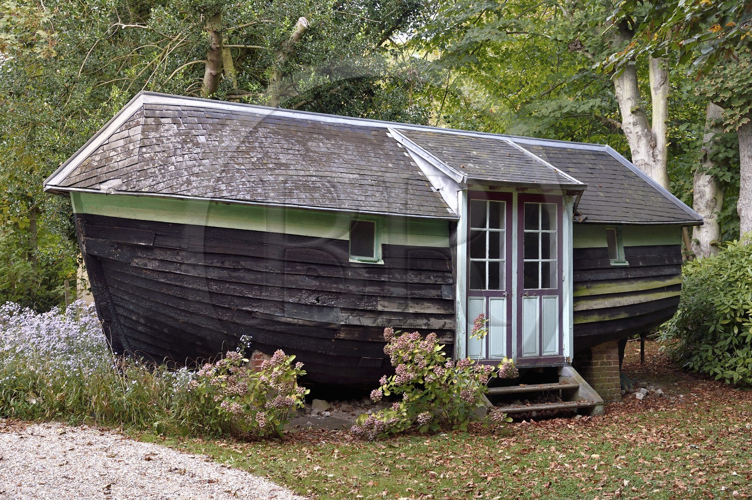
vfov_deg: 28.0
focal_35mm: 48
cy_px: 250
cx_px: 376
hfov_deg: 41.1
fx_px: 1002
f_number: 9
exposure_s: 1/80
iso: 800
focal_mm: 48
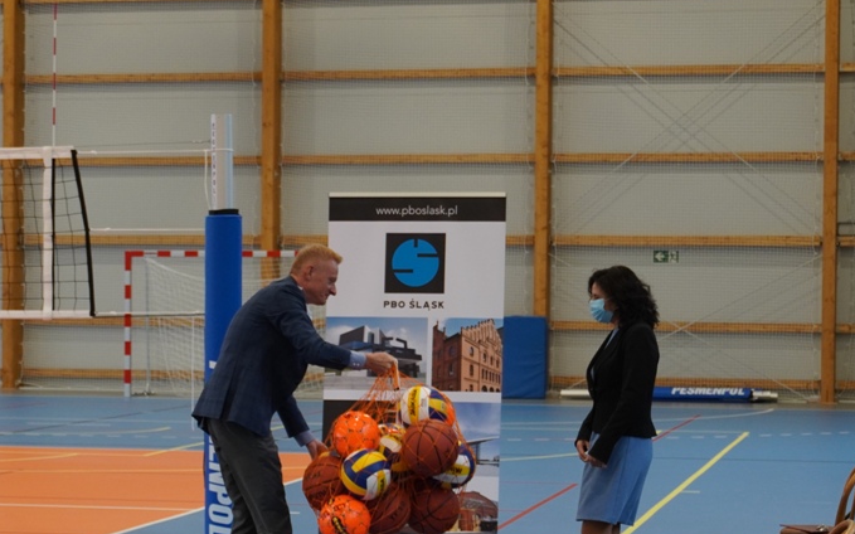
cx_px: 456
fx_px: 1817
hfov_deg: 26.5
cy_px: 314
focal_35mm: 78
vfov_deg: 16.7
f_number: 5.6
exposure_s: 1/160
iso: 1000
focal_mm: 42
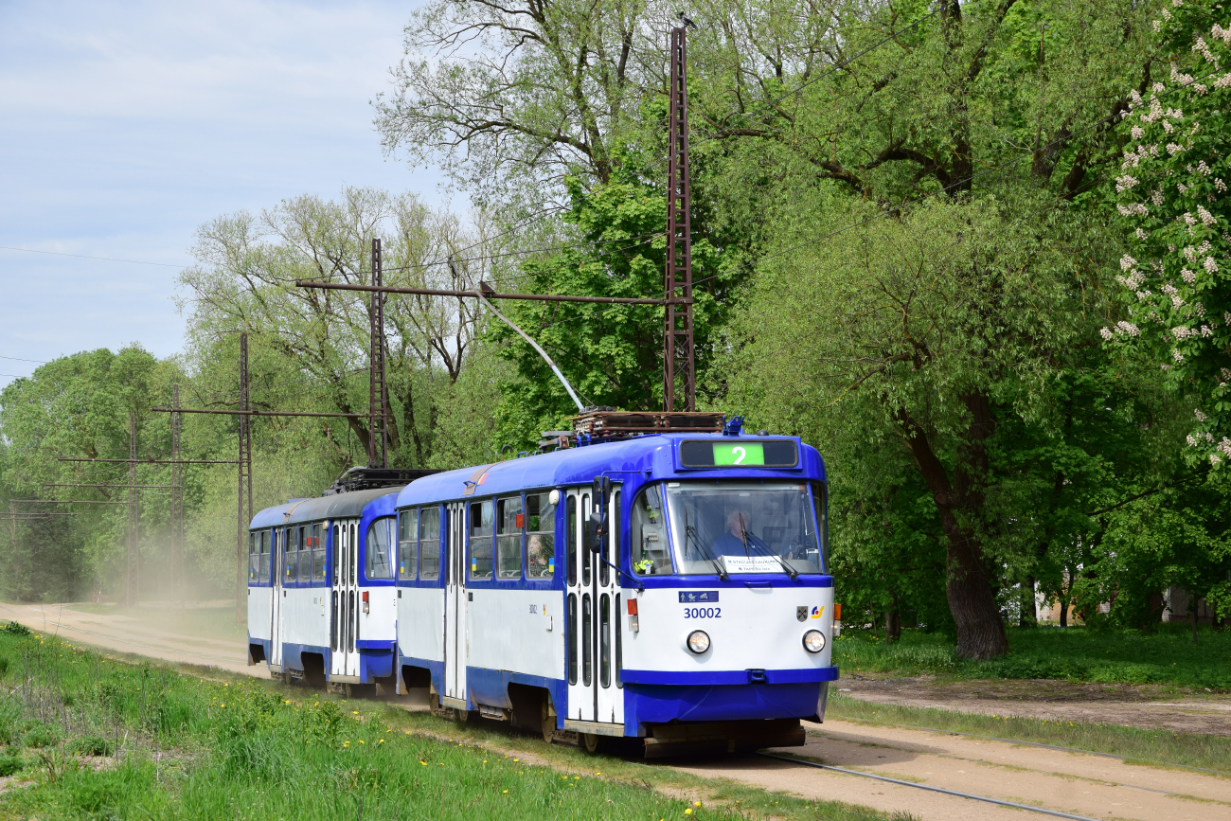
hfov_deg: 23.4
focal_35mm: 87
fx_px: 2975
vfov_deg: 15.7
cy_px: 410
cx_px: 616
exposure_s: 1/500
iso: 200
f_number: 6.3
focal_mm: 58
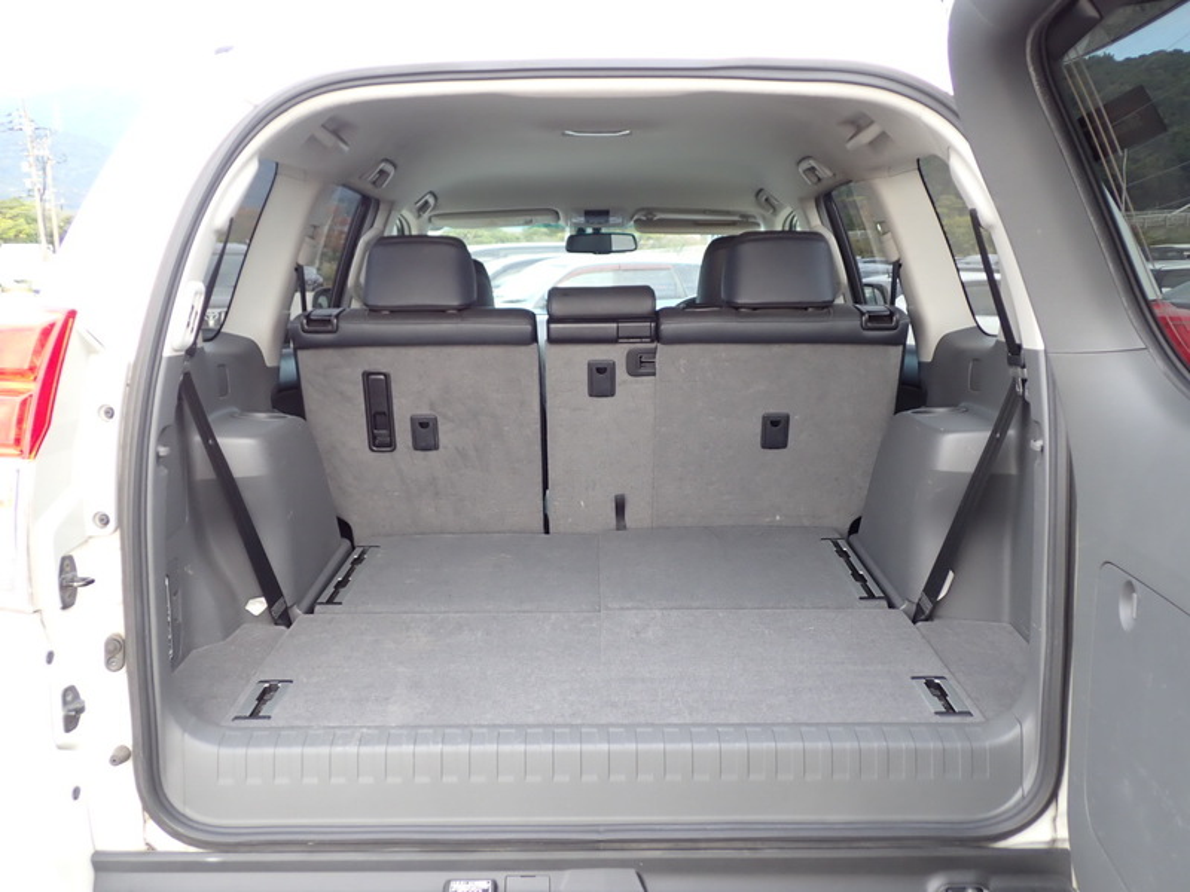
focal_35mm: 32
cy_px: 446
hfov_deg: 56.8
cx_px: 595
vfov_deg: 44.2
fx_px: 1100
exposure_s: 1/100
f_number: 2.4
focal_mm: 5.79
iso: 100
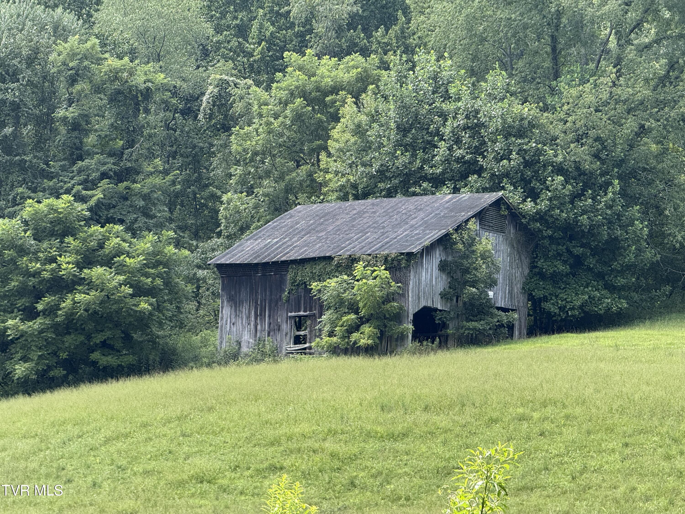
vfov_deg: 12.3
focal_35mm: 120
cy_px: 257
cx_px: 342
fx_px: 2375
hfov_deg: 16.4
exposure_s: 1/310
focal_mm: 15.66
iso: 64
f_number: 2.8
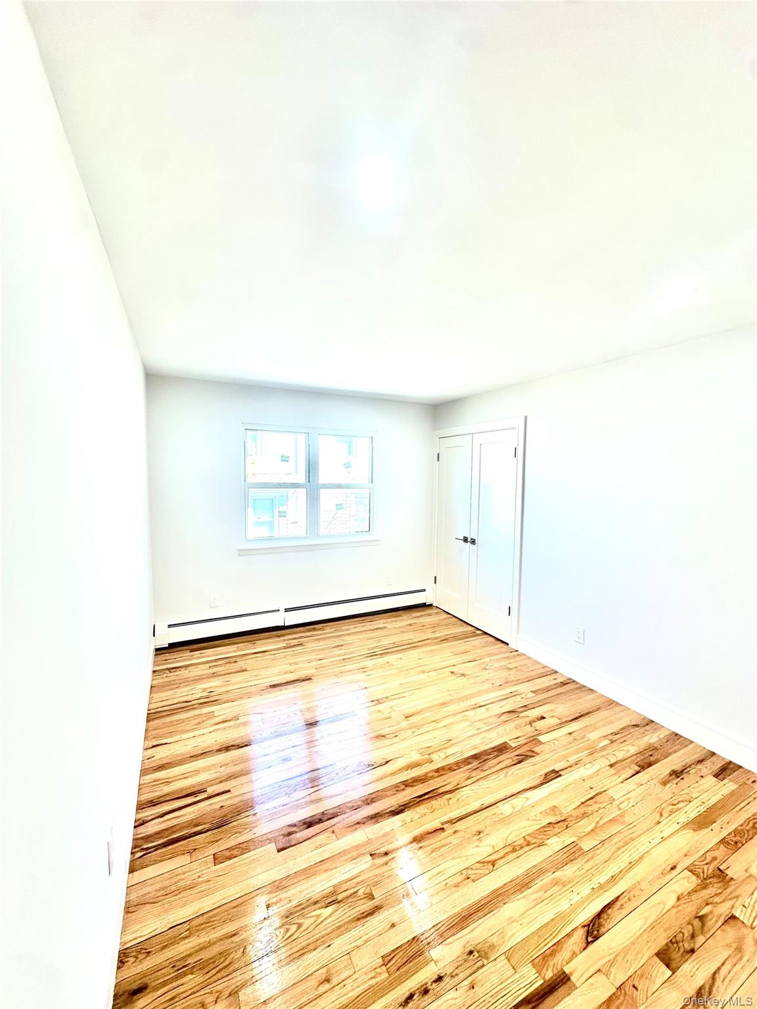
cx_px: 378
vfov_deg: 102.1
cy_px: 504
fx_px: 408
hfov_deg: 85.7
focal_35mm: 14
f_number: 2.2
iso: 64
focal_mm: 2.22
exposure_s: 1/120
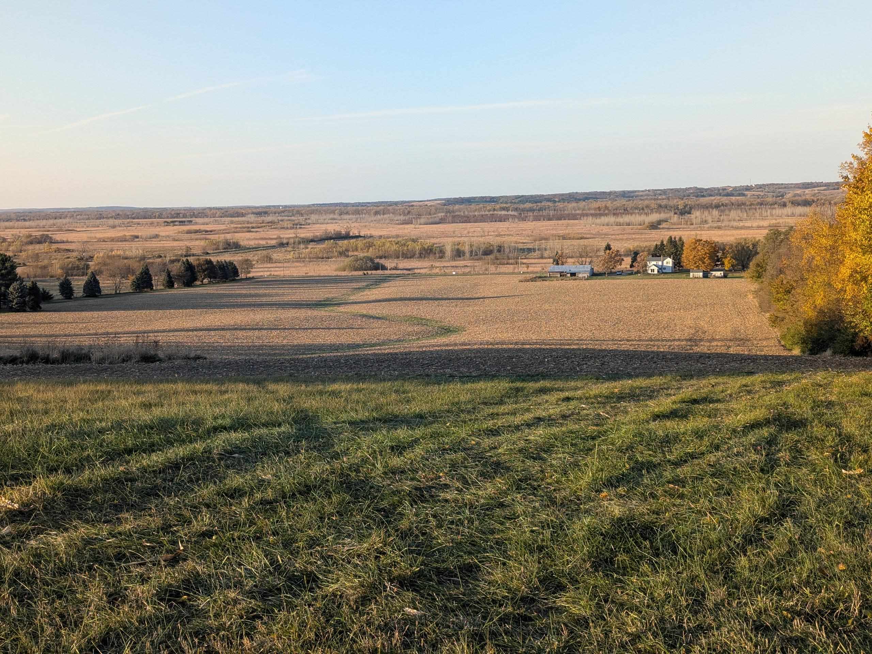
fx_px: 1209
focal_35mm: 48
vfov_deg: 30.3
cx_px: 436
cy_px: 327
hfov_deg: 39.7
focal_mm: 6.81
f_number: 1.85
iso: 45
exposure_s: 1/575
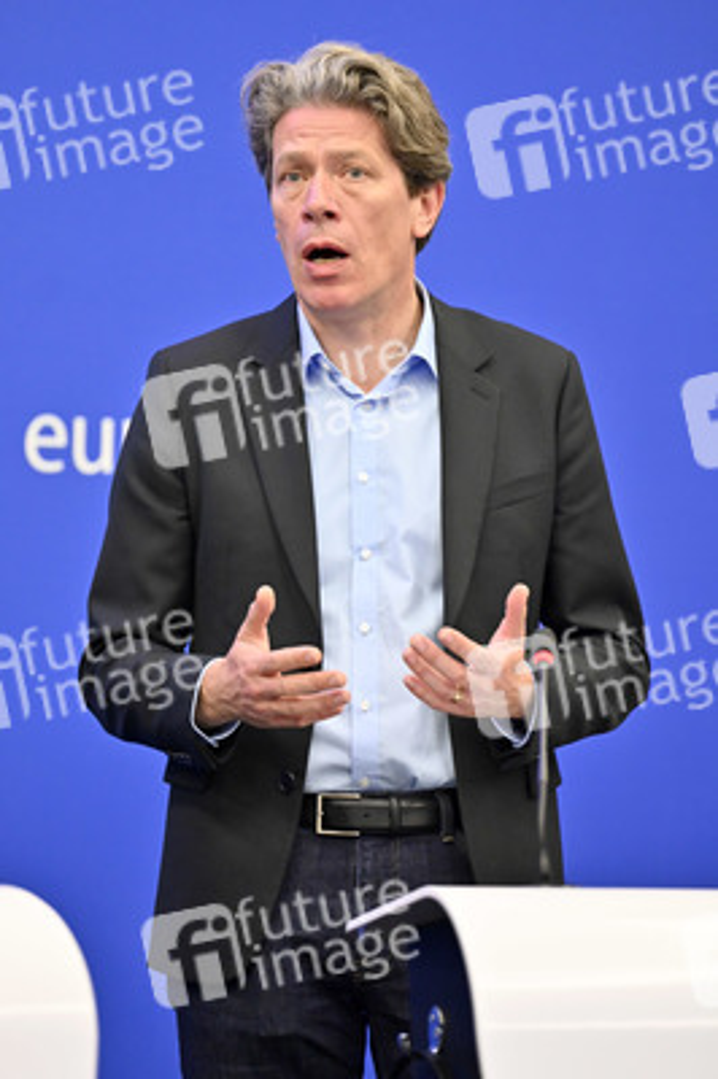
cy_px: 540
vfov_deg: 12.8
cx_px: 359
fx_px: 4795
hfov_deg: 8.6
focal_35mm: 160
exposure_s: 1/320
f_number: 2.8
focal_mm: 160
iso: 2500
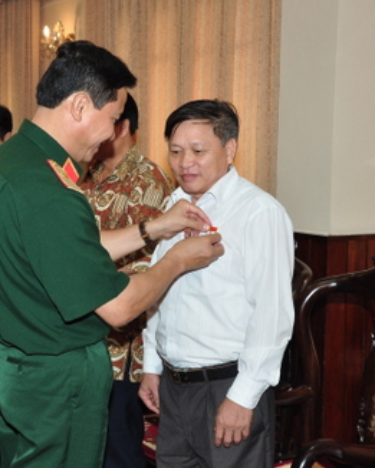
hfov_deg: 21.9
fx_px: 957
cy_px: 231
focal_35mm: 69
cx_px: 76
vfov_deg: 27.5
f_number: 9
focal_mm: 32
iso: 500
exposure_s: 1/50
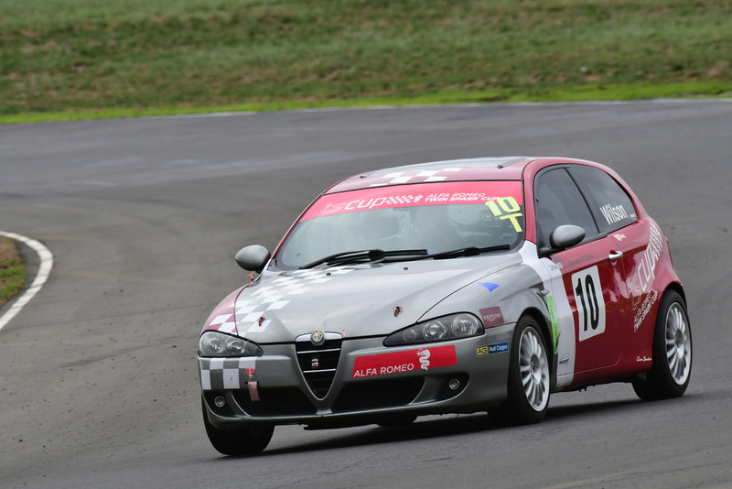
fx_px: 15255
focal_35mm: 750
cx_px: 366
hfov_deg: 2.7
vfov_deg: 1.8
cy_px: 244
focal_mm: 500
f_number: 11
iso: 640
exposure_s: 1/640
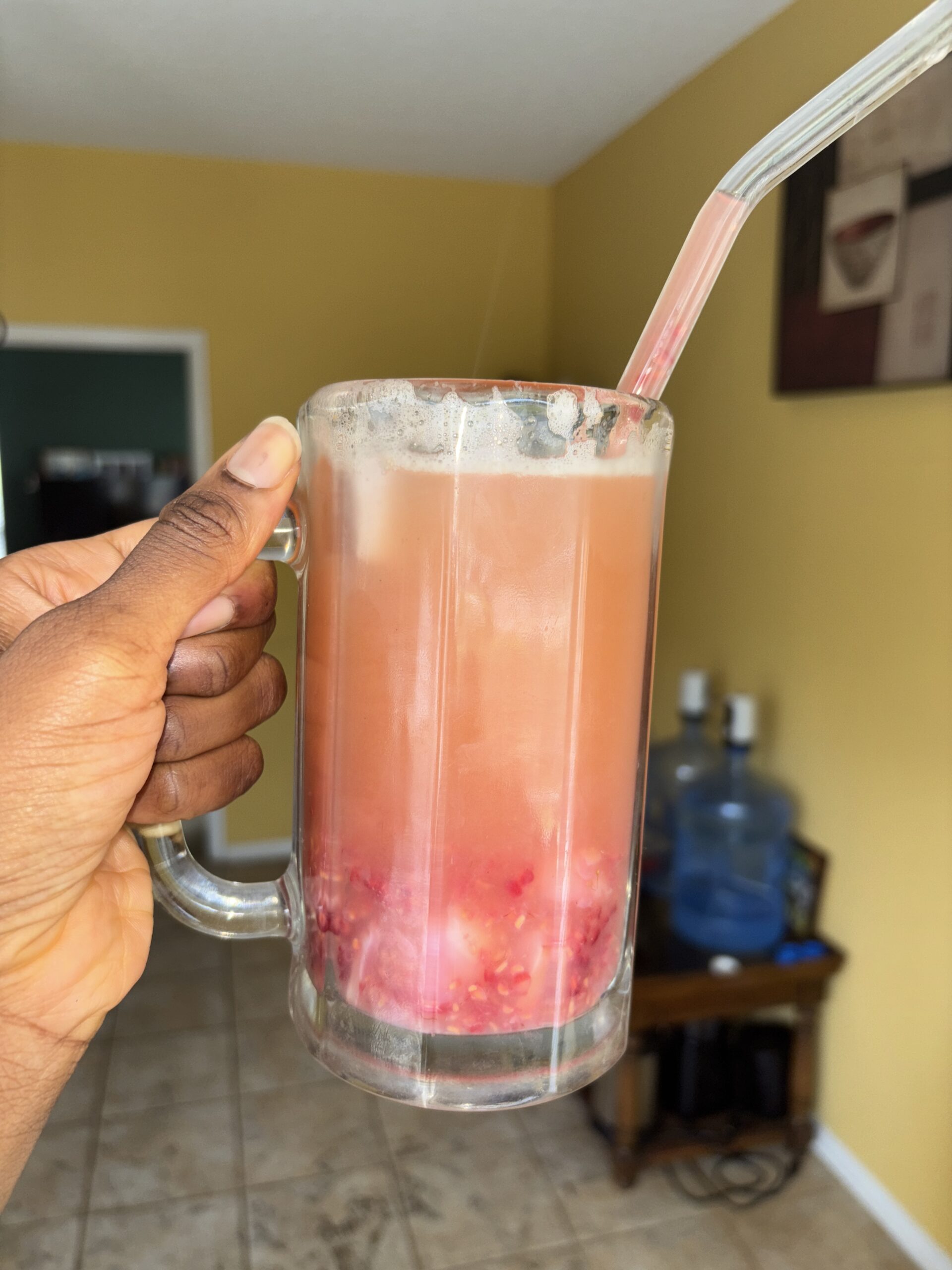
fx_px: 953
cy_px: 635
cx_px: 476
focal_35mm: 26
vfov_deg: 67.3
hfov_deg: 53.1
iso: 40
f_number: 1.6
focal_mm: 5.96
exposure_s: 1/50
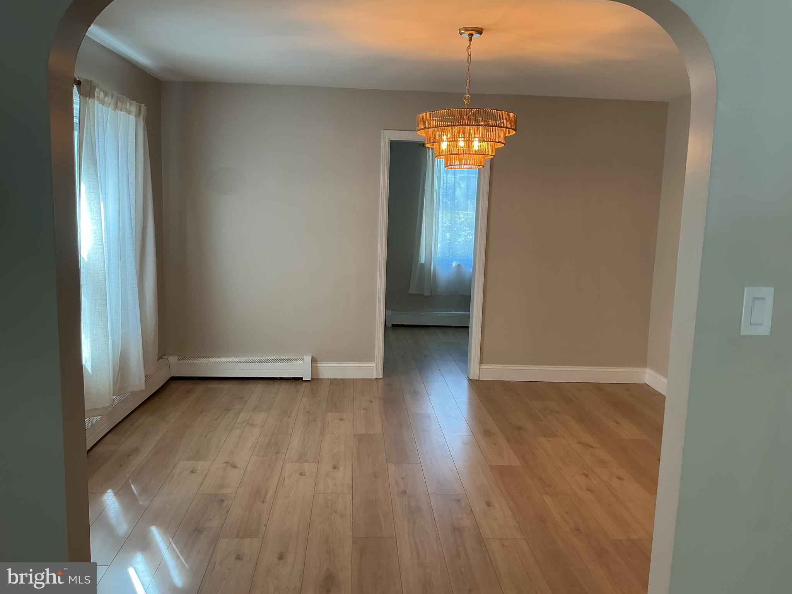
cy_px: 297
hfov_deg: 61.7
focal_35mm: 29
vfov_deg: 48.2
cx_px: 396
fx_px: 664
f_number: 1.8
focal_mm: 3
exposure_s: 1/60
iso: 64
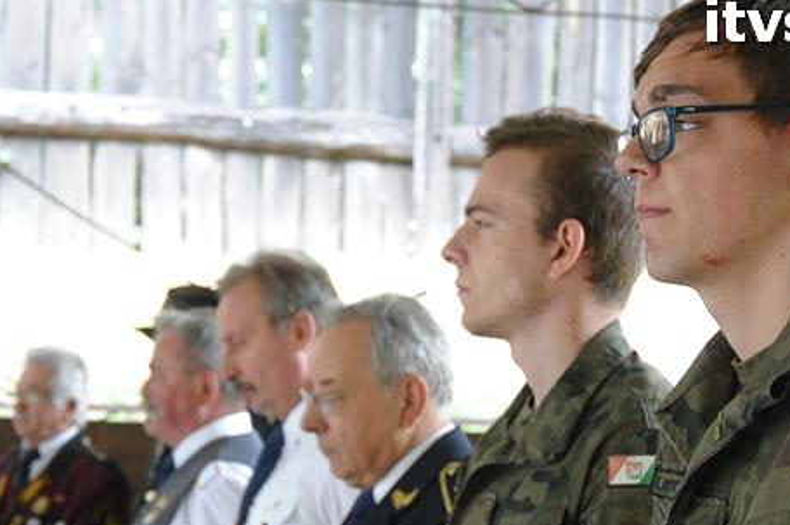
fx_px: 2082
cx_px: 359
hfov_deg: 21.5
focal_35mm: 95
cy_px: 458
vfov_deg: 14.2
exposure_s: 1/80
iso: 800
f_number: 4.5
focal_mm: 34
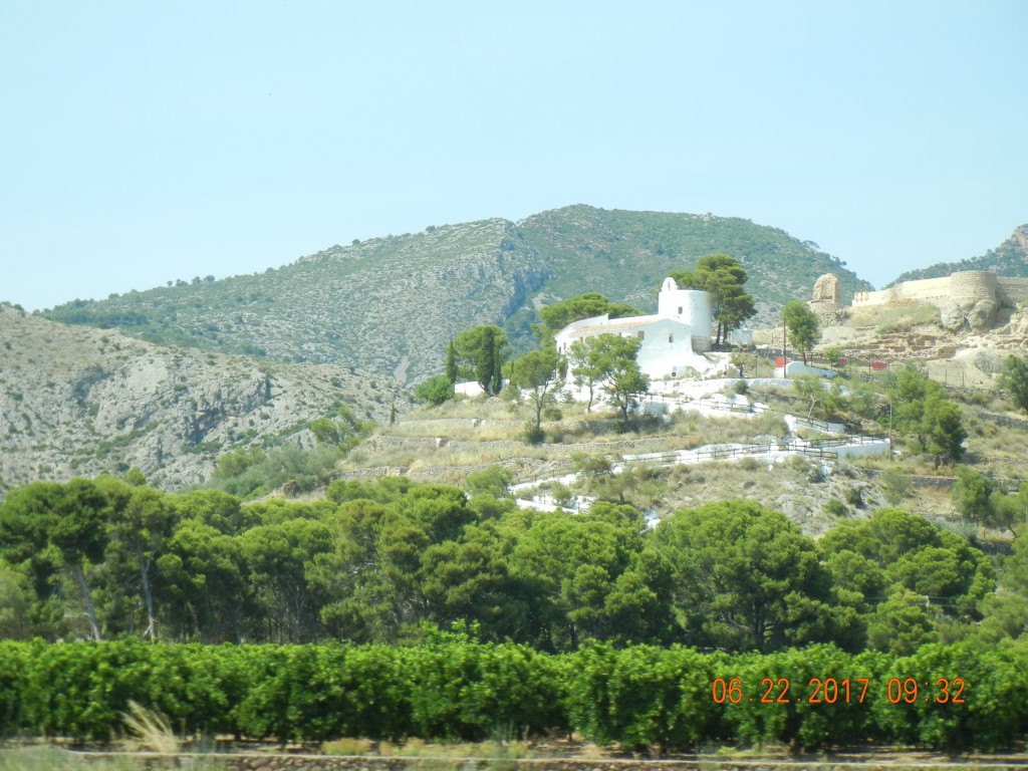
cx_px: 514
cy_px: 386
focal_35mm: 133
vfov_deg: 11.1
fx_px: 3950
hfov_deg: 14.8
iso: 160
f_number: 4.6
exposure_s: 1/414
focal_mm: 24
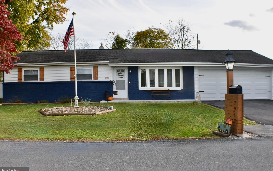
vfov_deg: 34.4
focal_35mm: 37
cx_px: 137
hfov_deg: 52.7
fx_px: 275
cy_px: 85
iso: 200
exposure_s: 1/250
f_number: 5.6
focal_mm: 24
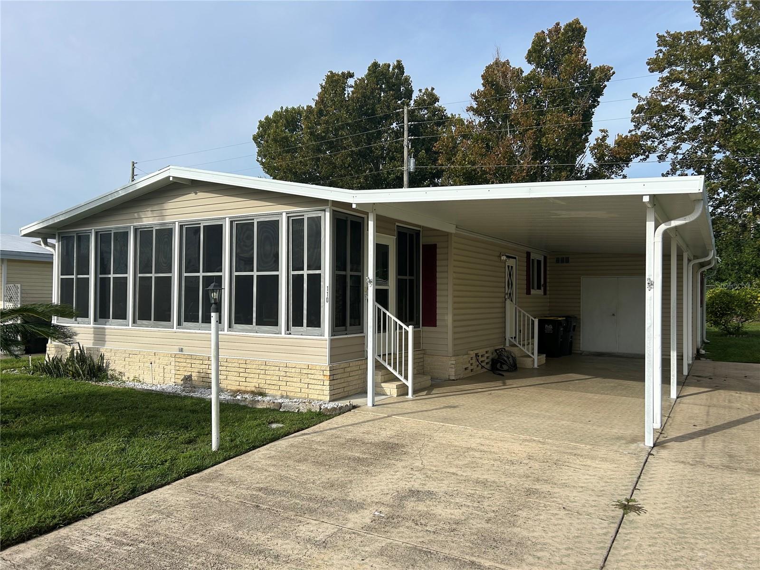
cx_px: 380
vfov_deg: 53.1
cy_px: 285
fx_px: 571
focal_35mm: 26
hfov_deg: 67.3
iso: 50
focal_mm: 5.7
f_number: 1.5
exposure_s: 1/3831
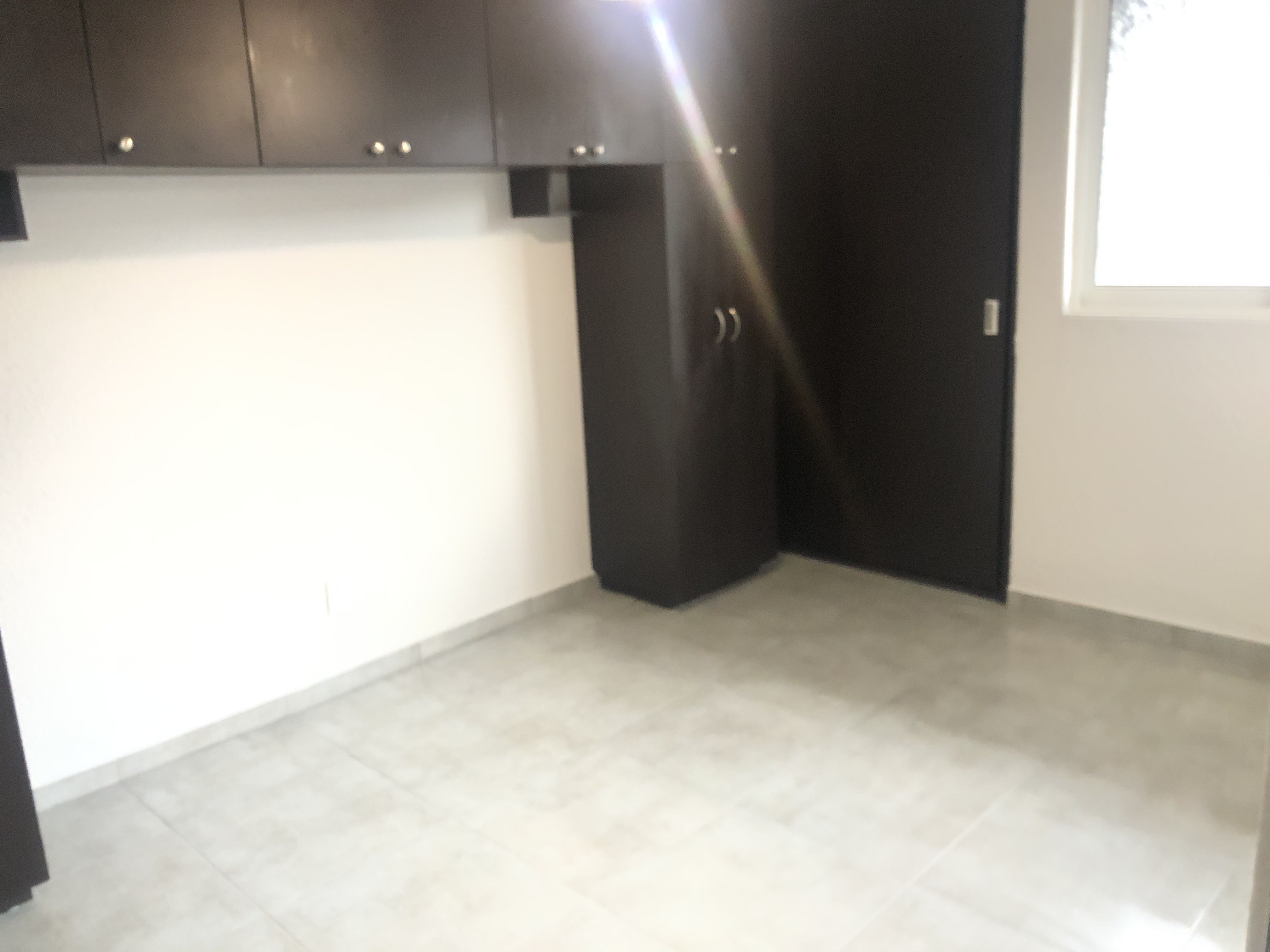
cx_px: 635
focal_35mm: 28
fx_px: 1027
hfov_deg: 63.4
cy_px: 476
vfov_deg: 49.7
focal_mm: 4
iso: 64
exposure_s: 1/15
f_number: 1.8
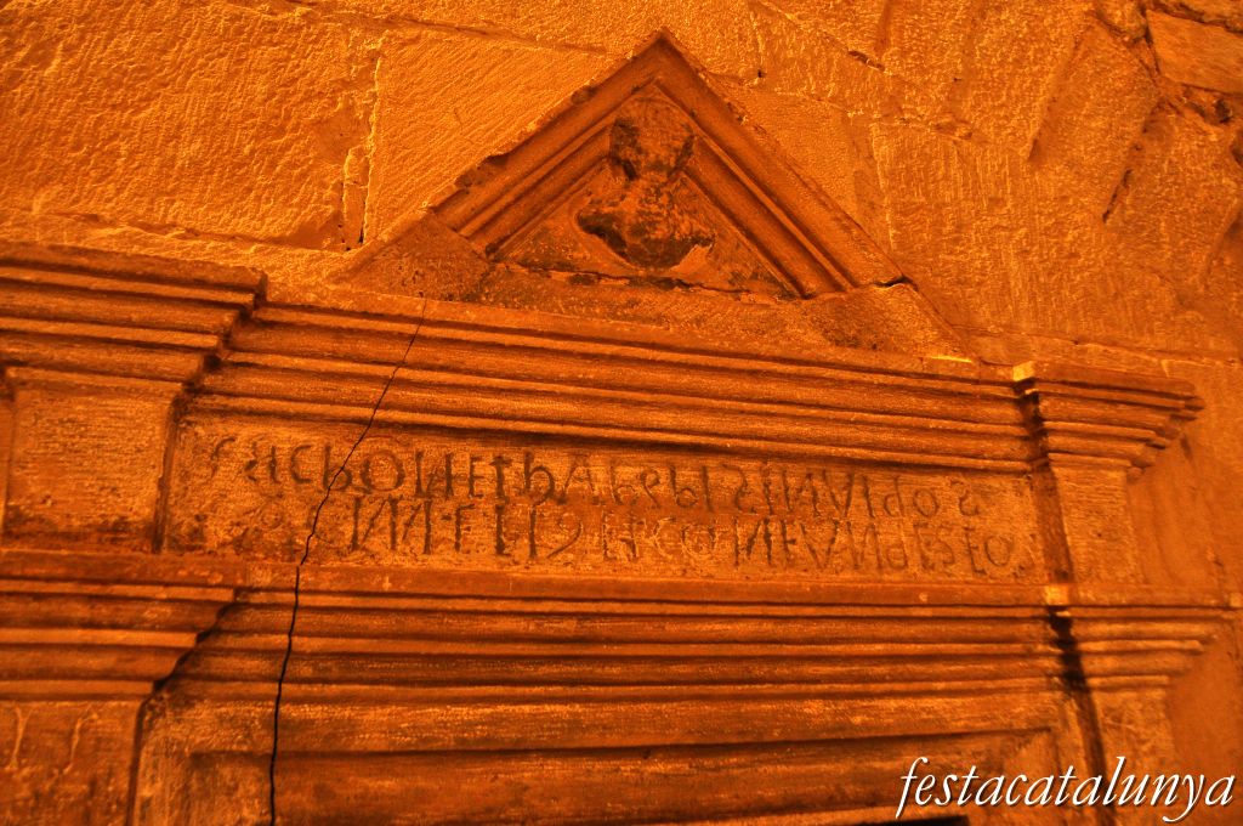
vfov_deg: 43.5
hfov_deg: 62.0
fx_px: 1035
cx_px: 622
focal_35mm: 30
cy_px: 413
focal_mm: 20
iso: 800
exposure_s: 1/30
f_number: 3.5
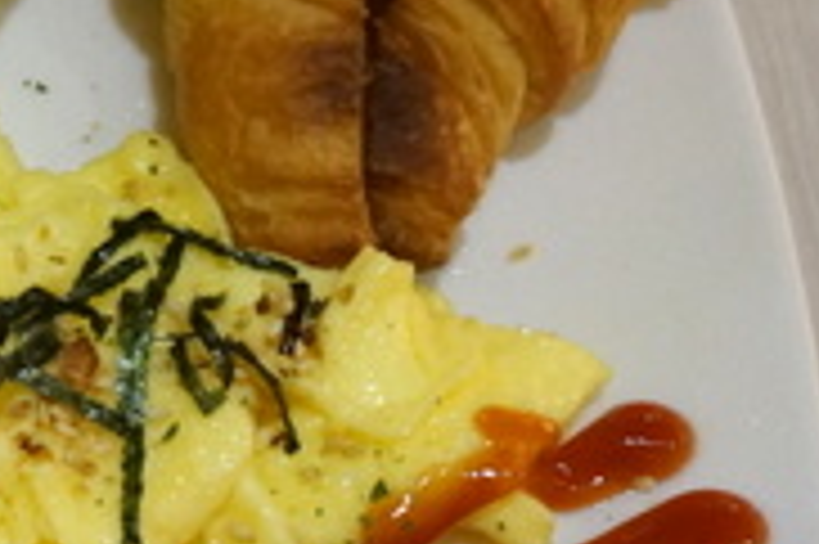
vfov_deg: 11.8
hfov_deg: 16.4
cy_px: 164
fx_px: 2637
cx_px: -342
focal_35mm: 116
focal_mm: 22
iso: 2000
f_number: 4
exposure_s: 1/60
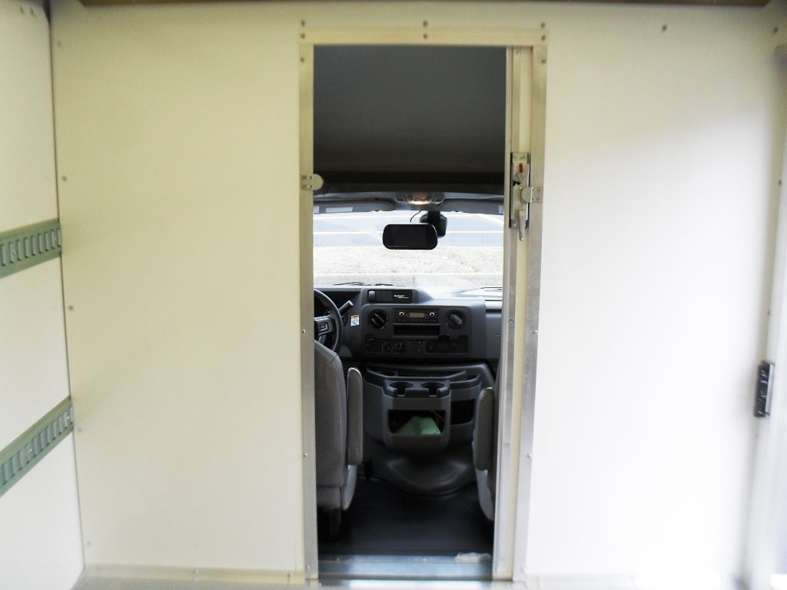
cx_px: 394
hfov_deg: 52.6
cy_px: 295
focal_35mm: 35
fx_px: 796
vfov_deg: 40.7
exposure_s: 1/45
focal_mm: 6.3
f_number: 3.2
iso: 100
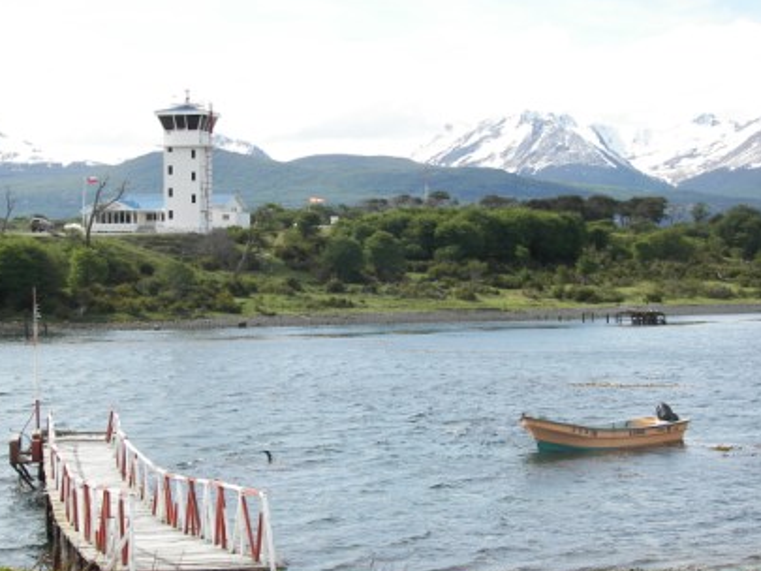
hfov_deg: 23.5
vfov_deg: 17.8
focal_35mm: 83
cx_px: 348
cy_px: 308
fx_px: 1825
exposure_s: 1/500
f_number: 2.8
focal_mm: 12.4
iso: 50
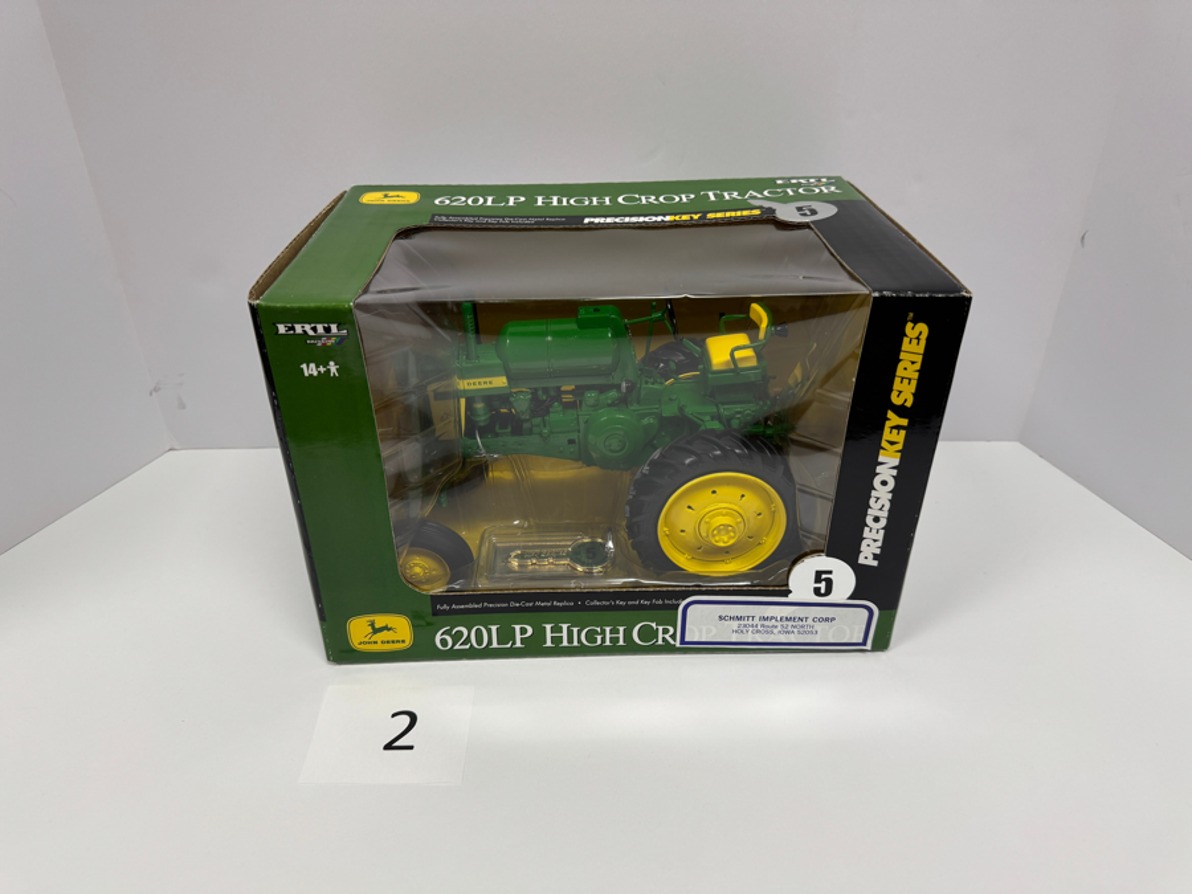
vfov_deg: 56.8
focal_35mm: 24
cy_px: 447
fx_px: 826
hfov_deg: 71.6
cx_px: 596
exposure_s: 1/120
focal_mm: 6.76
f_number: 1.78
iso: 125
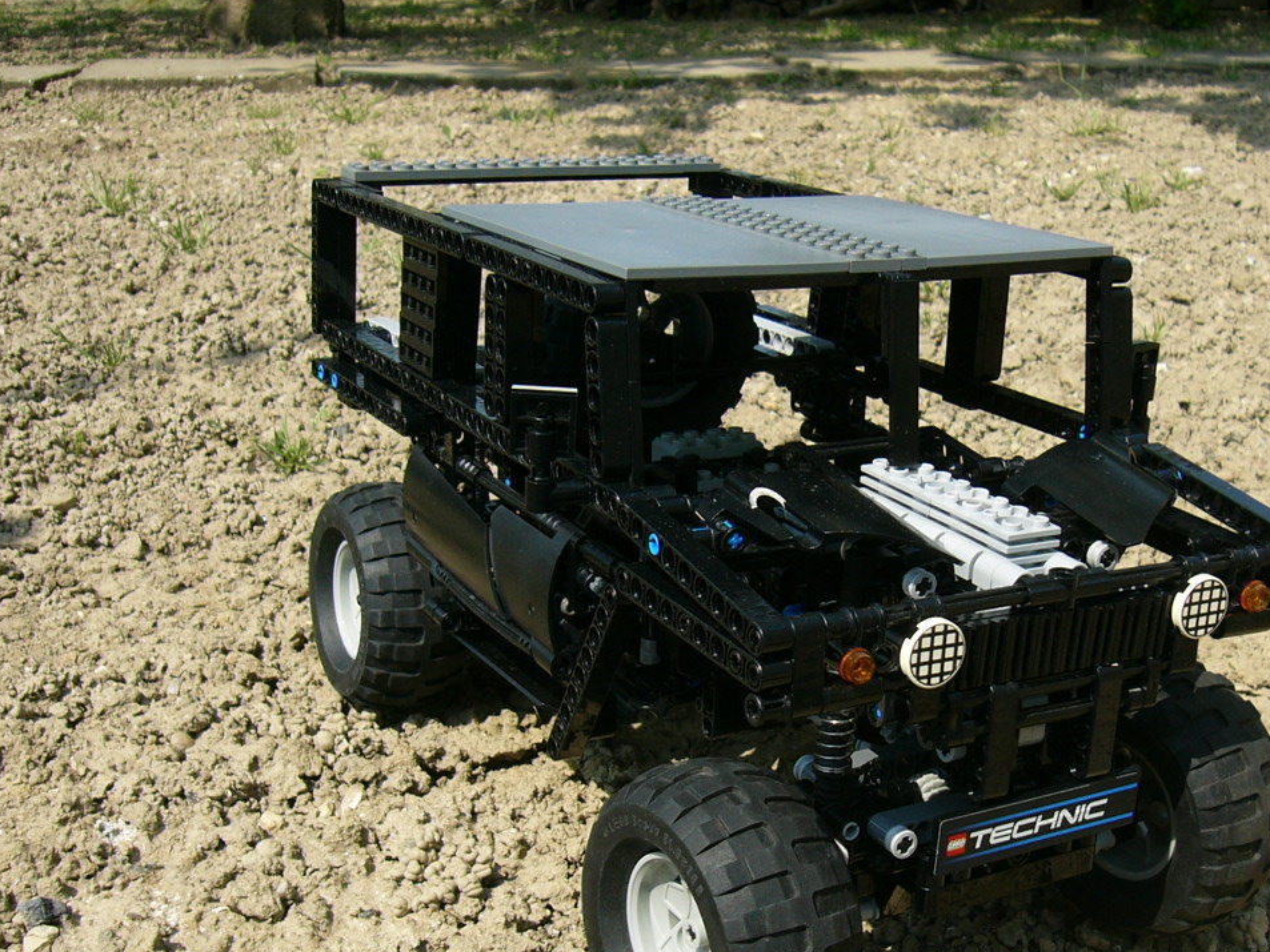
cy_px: 624
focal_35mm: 47
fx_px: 1725
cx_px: 741
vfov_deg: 30.7
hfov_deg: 40.3
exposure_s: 1/125
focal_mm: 5.8
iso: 50
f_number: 8
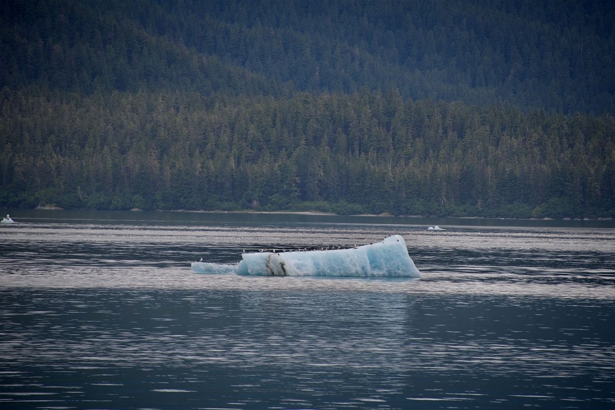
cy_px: 205
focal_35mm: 300
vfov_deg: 4.6
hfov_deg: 6.9
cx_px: 308
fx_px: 5126
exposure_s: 1/640
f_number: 5.6
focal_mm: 300
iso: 160
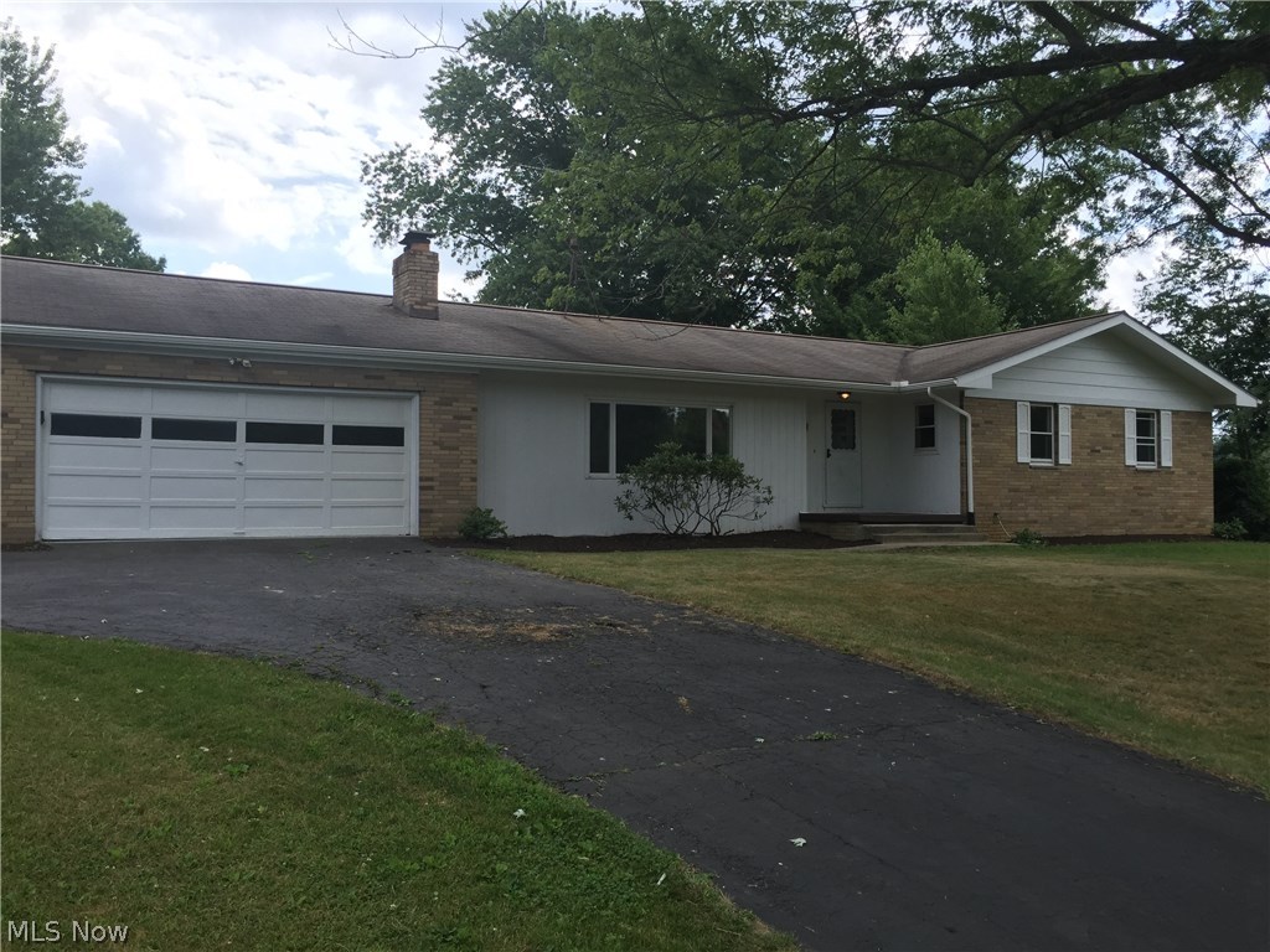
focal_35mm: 29
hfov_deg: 61.7
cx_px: 635
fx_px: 1064
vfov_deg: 48.2
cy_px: 476
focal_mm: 4.15
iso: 32
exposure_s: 1/1014
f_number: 2.2
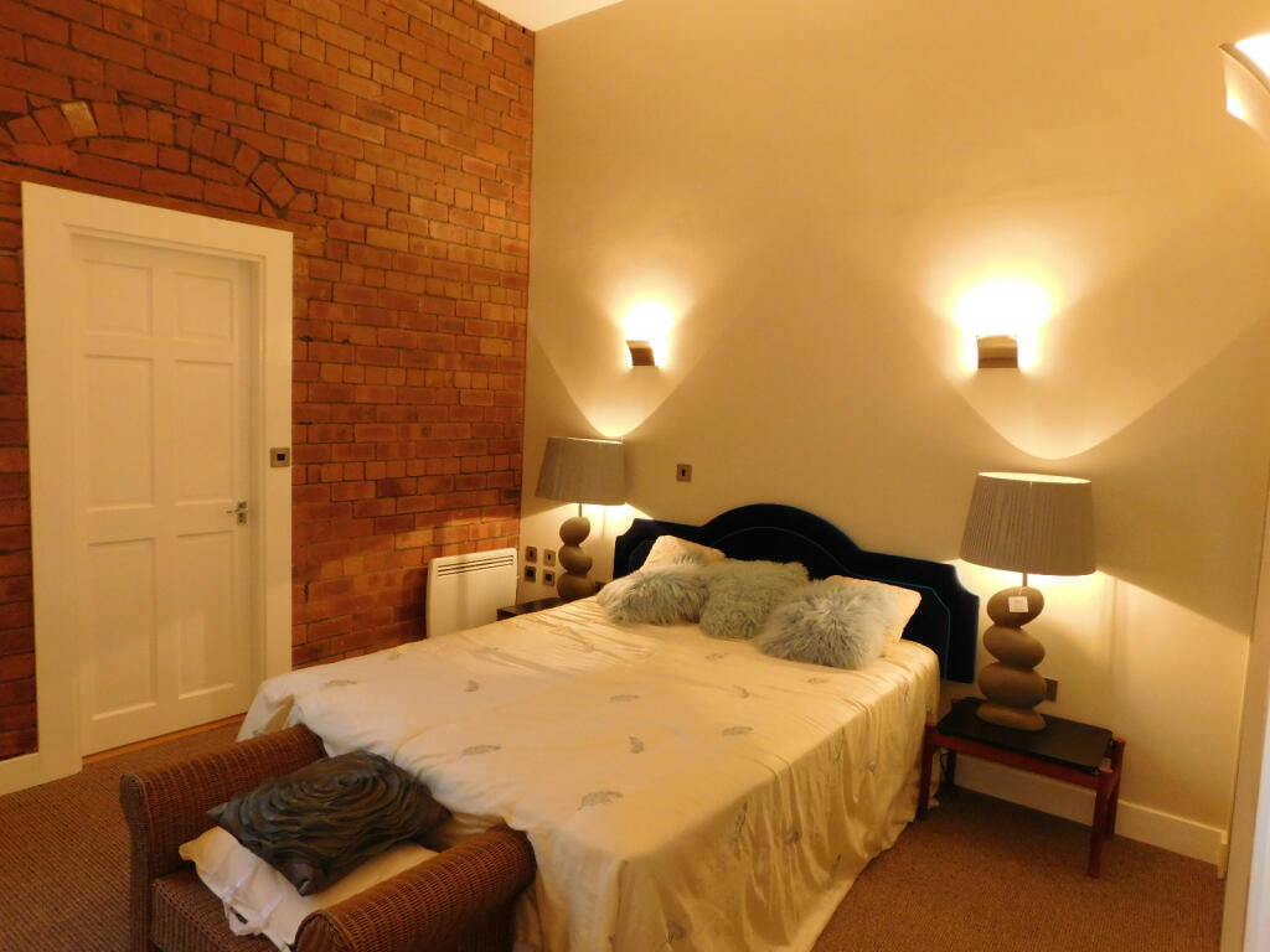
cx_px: 635
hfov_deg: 73.9
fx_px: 844
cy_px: 476
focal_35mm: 23
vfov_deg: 58.9
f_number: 3
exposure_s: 1/30
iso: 400
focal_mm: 4
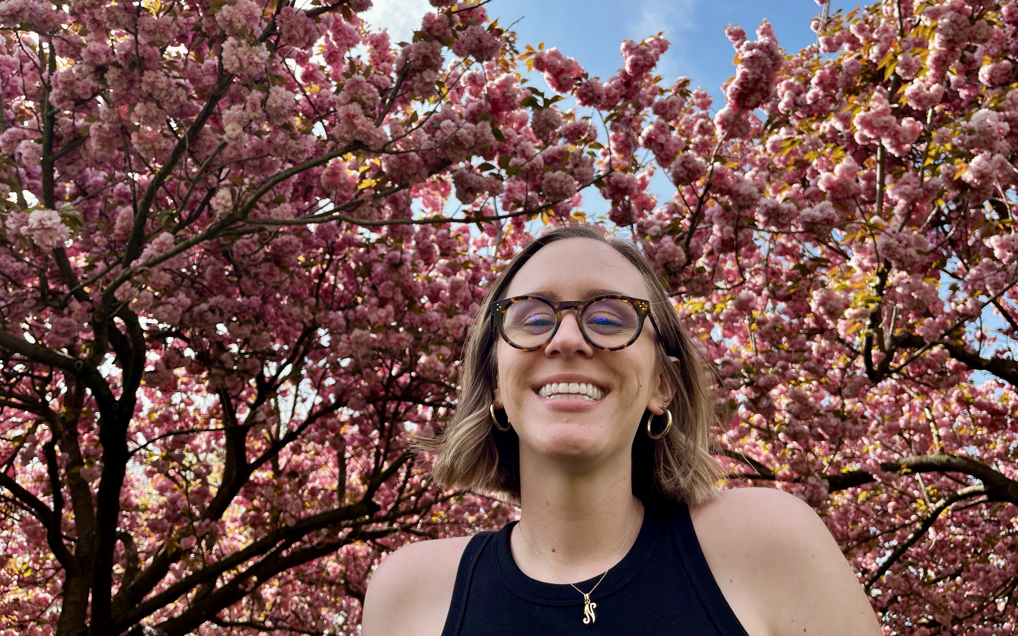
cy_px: 295
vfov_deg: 44.5
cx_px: 516
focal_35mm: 28
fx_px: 777
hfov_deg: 66.5
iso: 50
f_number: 1.6
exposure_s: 1/804
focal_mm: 5.1
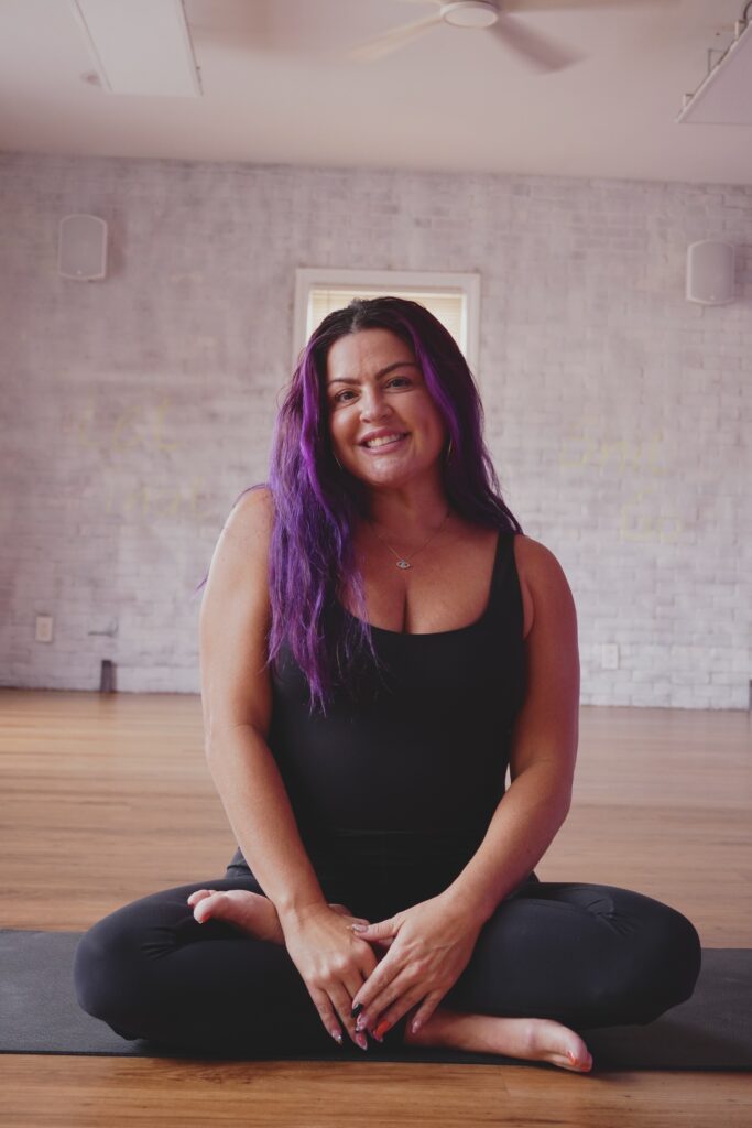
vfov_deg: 37.8
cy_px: 564
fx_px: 1644
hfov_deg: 25.8
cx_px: 376
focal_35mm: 52
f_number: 5.6
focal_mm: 35
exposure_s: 1/60
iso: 1250
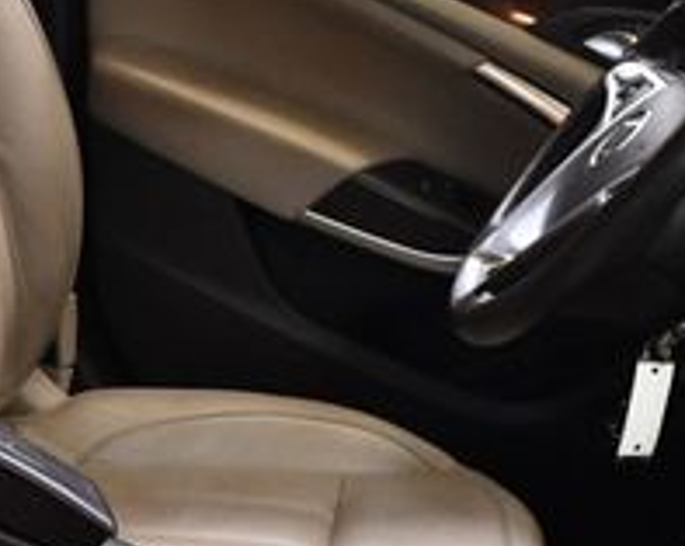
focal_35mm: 110
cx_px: -28
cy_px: 723
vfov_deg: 13.4
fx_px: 2227
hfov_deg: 17.0
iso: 1800
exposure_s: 1/125
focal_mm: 18
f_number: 3.5
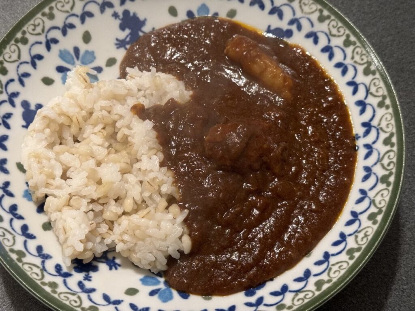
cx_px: 208
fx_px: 575
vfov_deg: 30.3
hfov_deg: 39.7
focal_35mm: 48
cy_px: 156
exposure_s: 1/33
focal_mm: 6.86
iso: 320
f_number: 1.78
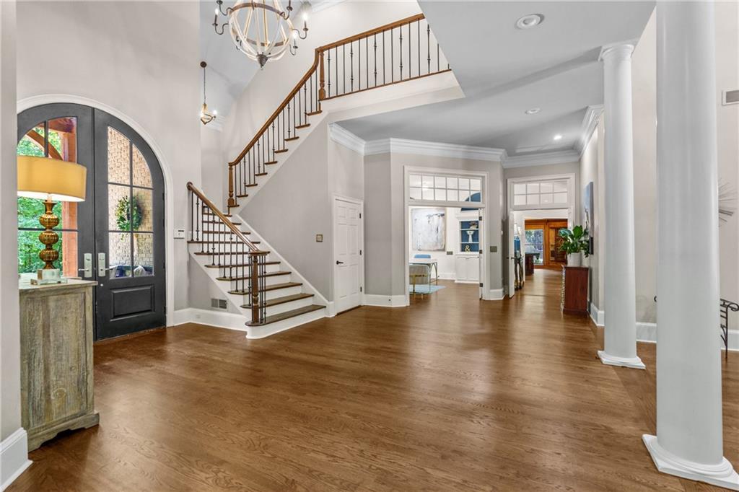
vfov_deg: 72.0
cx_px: 370
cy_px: 246
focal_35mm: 16
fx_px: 339
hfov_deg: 95.0
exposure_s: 1/10
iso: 1250
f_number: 6.3
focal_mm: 16.5
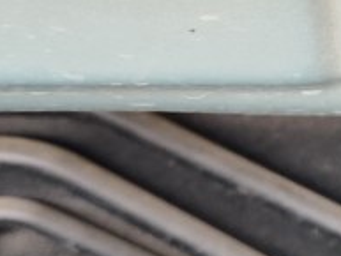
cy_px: 48
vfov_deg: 13.2
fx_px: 1104
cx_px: 562
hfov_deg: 15.7
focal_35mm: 112
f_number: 1.65
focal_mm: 4.75
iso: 640
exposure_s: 1/100
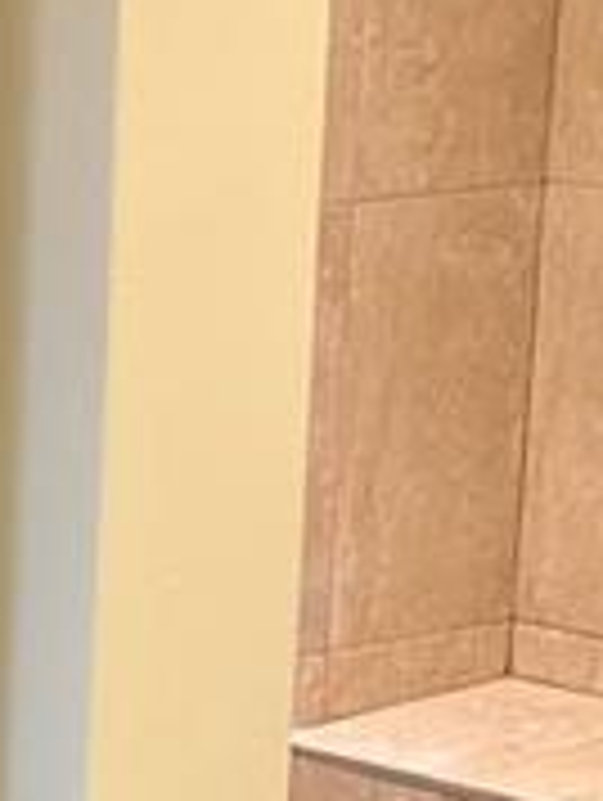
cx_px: -711
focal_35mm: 175
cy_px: 1134
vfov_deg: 10.9
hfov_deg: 8.0
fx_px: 4055
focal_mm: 5.7
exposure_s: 1/60
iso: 250
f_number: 1.5
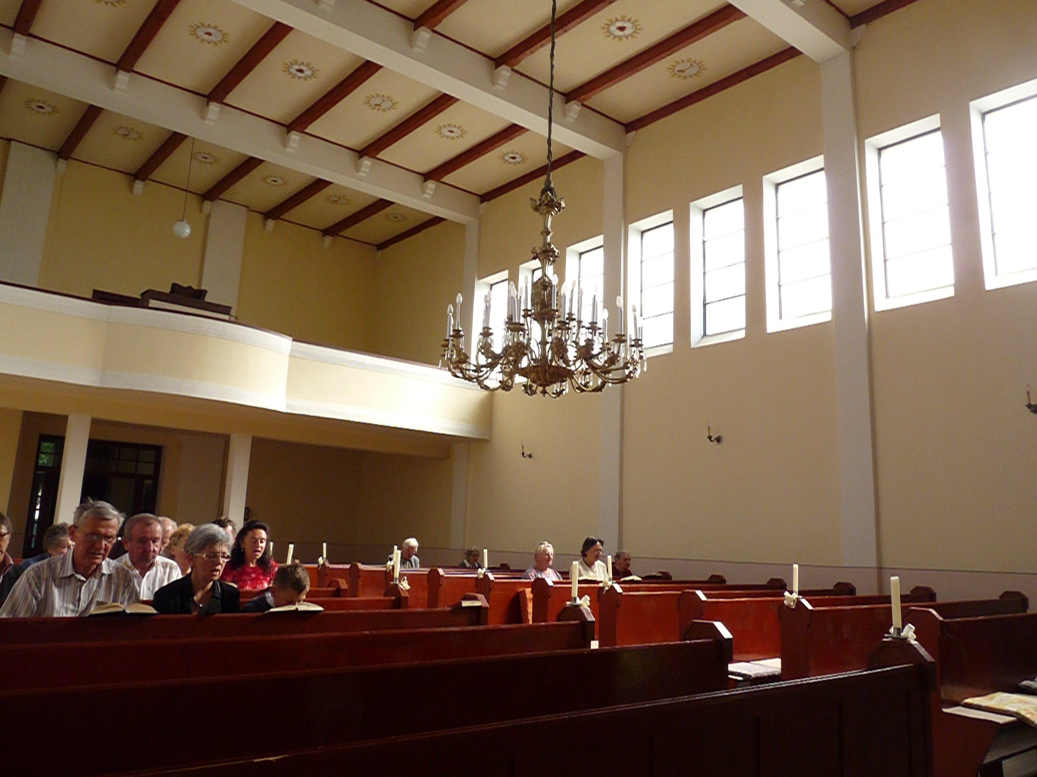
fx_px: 809
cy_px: 388
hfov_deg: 65.3
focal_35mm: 27
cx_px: 518
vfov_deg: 51.4
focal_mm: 4.8
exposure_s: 1/200
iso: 500
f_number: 4
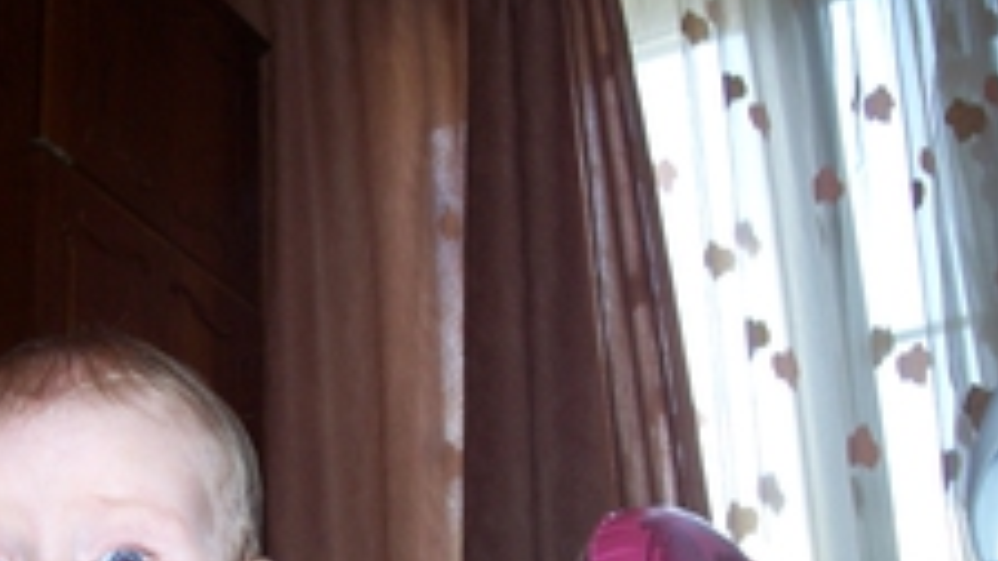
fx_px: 2144
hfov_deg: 25.6
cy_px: 557
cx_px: 156
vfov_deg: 14.7
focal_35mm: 81
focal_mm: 7.8
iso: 125
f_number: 2.8
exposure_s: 1/60
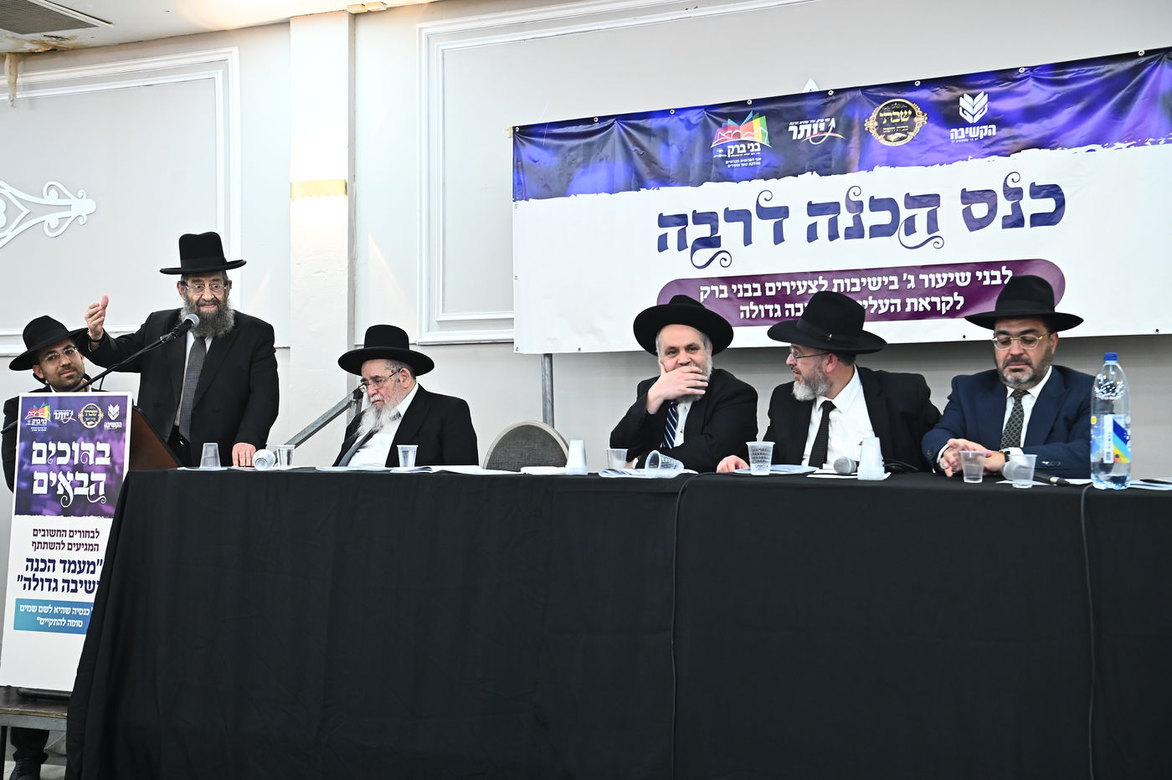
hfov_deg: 41.1
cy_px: 390
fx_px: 1562
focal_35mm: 48
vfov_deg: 28.0
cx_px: 586
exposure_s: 1/125
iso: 2500
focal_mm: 48
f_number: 5
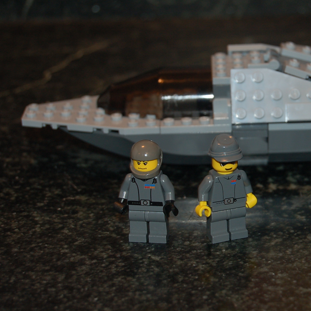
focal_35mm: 106
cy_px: 155
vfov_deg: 16.5
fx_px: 1074
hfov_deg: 16.4
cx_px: 230
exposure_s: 1/60
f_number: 5.6
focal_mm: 55
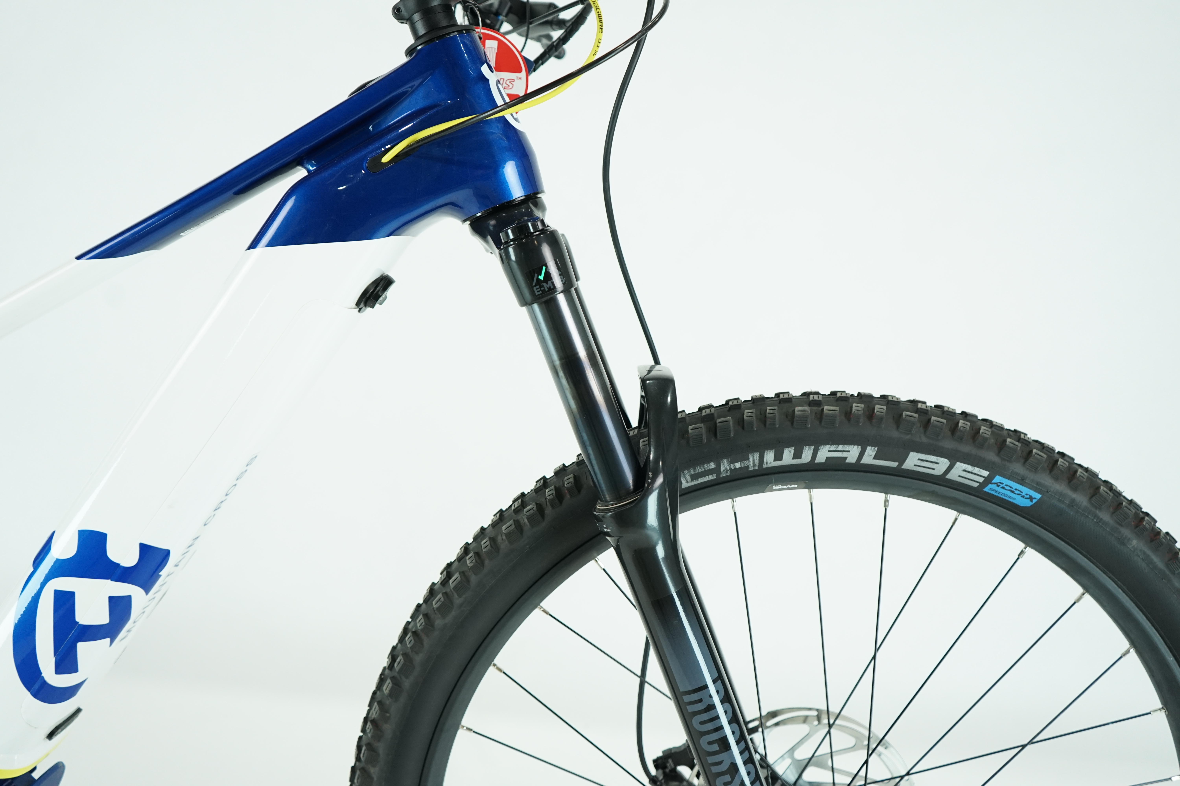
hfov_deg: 61.9
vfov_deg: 43.6
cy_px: 393
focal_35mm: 30
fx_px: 983
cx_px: 590
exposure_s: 1/200
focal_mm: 30
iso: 1000
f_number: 4
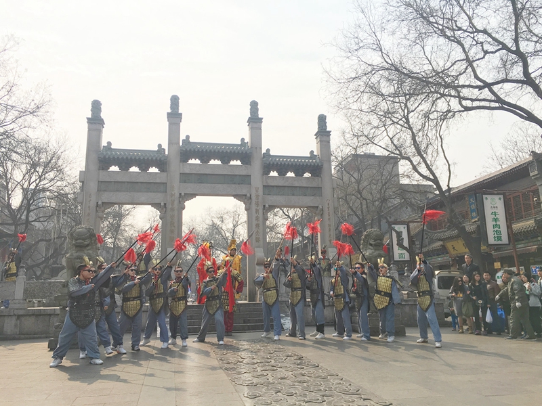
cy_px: 203
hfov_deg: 61.7
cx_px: 271
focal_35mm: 29
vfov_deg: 48.2
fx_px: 454
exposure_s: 1/1183
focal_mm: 4.15
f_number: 2.2
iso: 25
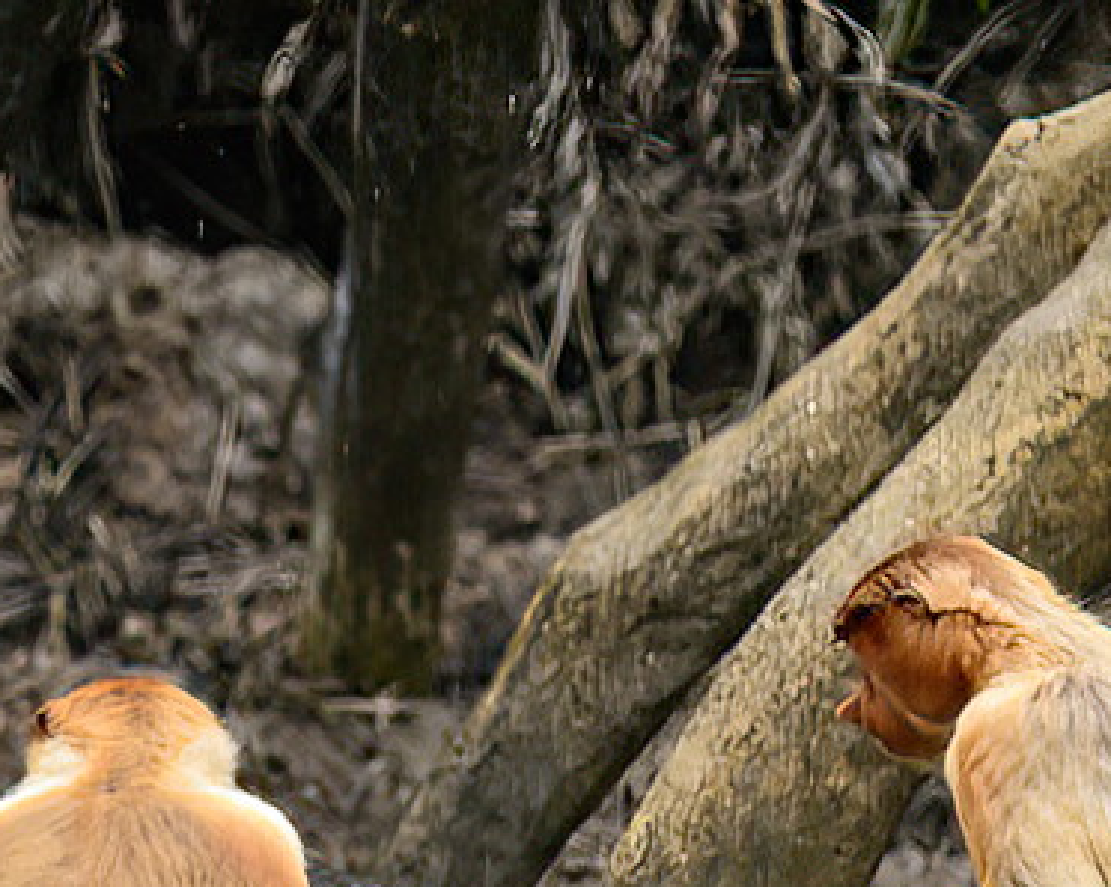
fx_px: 33620
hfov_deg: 1.9
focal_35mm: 1023
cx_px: -375
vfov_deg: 1.5
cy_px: 866
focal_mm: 300
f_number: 8
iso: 1250
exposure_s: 1/800
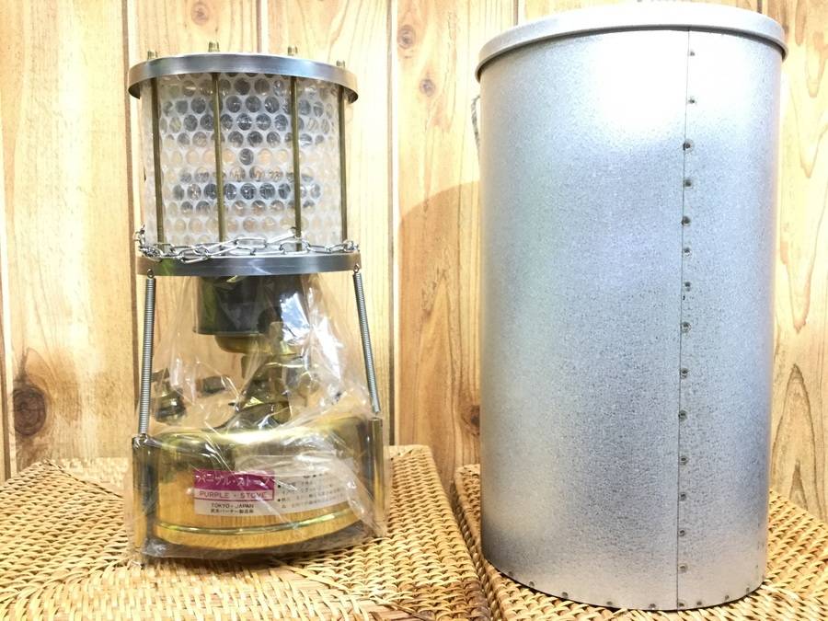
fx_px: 742
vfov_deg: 45.4
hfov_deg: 58.4
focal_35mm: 31
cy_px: 310
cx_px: 414
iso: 160
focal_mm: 3.3
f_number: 2.4
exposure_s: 1/33
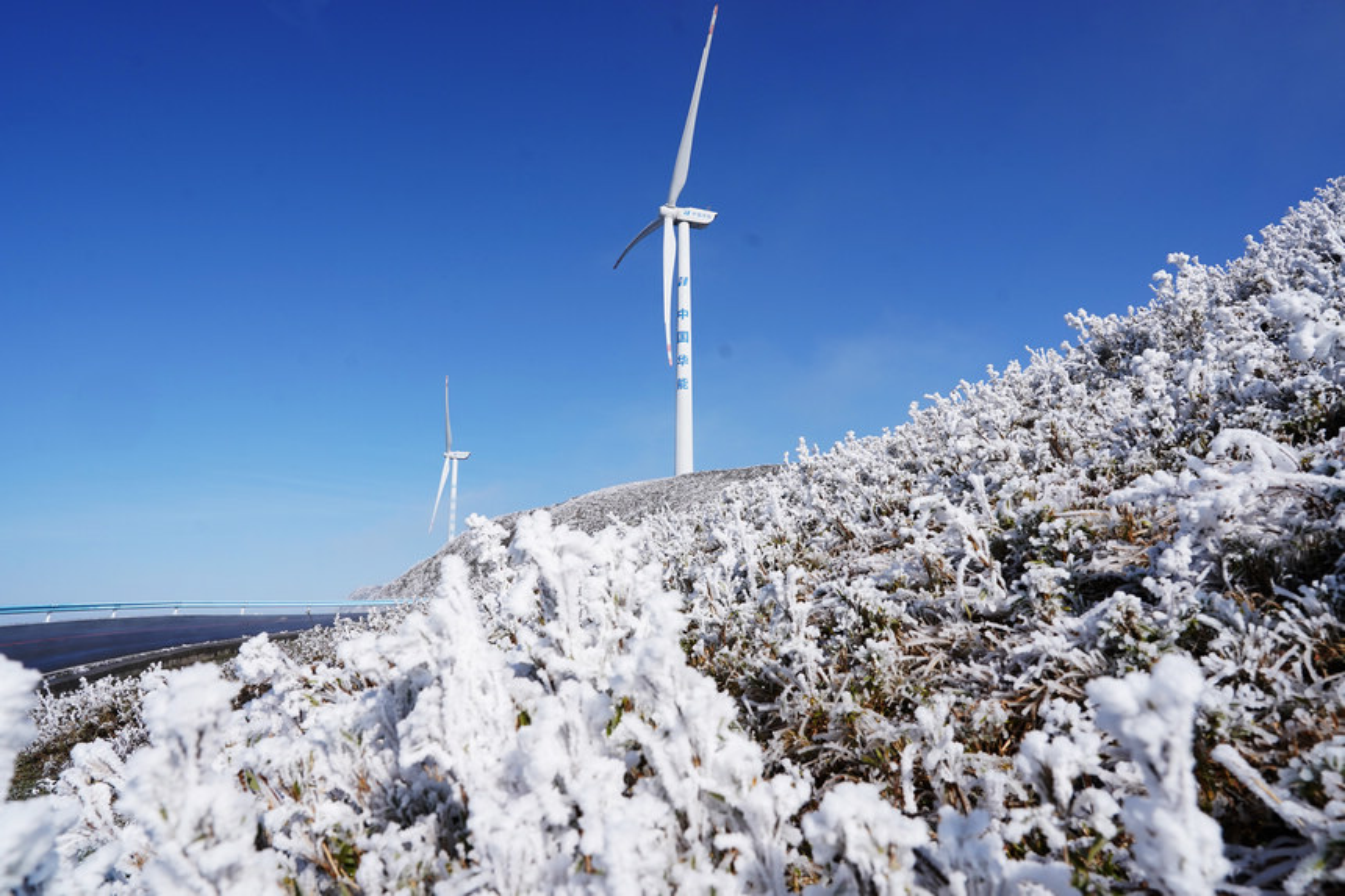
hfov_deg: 73.8
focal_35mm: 24
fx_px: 896
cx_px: 672
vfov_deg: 53.1
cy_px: 448
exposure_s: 1/1000
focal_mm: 24
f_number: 9
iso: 250
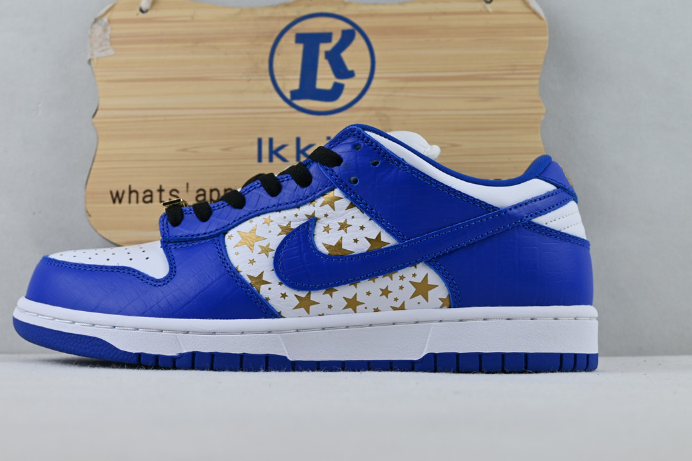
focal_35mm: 52
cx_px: 303
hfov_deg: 38.1
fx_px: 999
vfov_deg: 26.0
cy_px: 236
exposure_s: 1/100
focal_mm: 30
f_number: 4.8
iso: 100
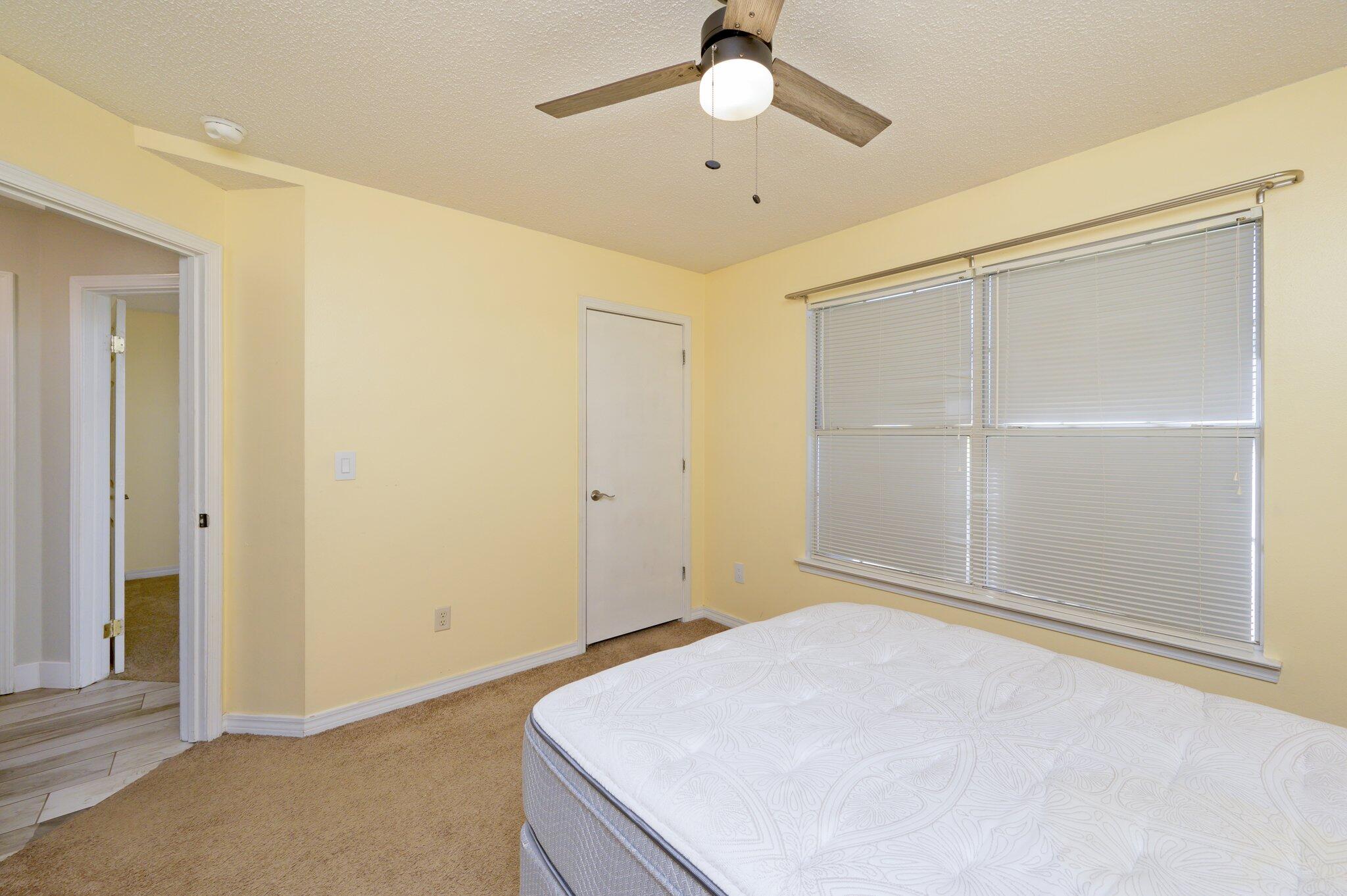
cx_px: 674
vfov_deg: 81.1
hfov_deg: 104.3
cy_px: 448
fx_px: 523
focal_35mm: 14
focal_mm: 14
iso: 500
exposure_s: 1/60
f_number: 9
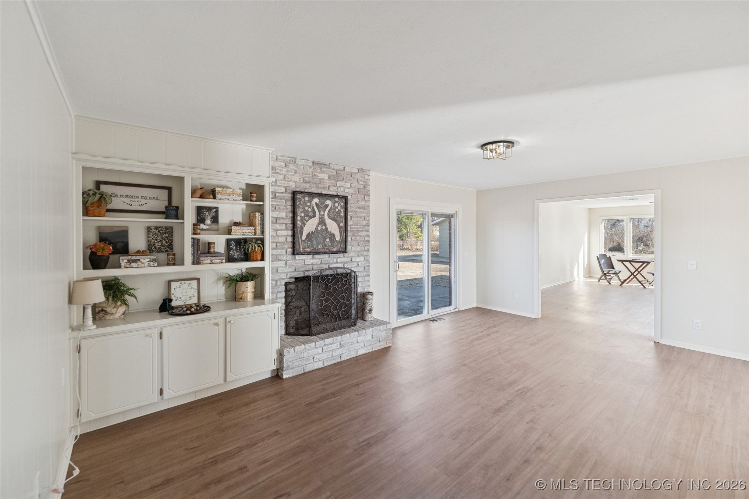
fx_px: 291
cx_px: 374
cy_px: 250
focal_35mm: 14
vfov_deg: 81.2
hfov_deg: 104.3
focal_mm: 14
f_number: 2.8
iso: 400
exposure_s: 1/400
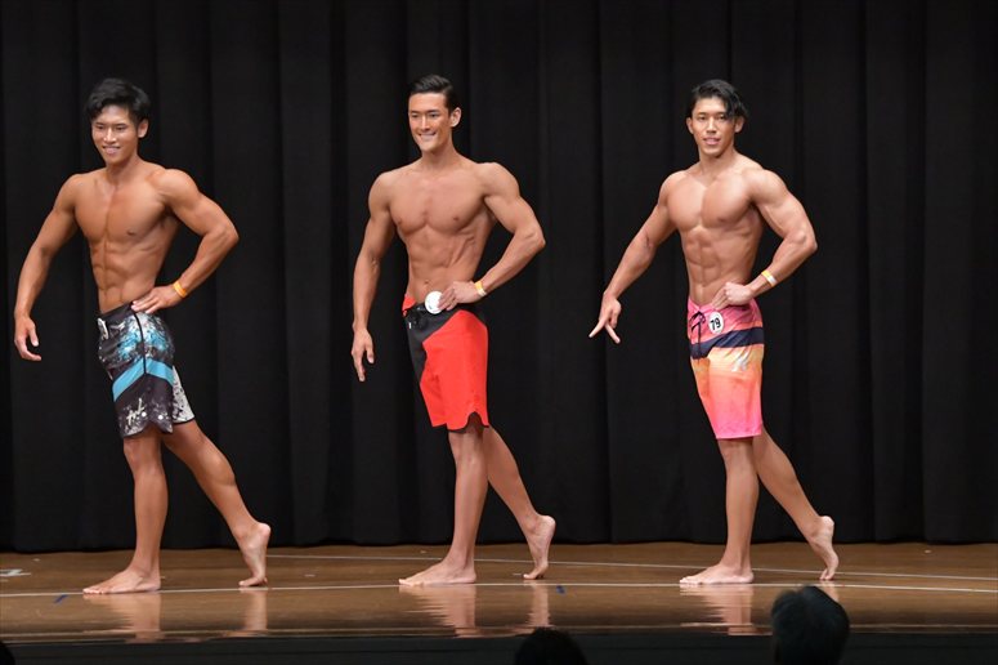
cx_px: 499
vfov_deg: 6.8
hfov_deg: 10.2
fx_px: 5597
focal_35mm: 202
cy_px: 332
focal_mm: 135
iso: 6400
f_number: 5.6
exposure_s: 1/400
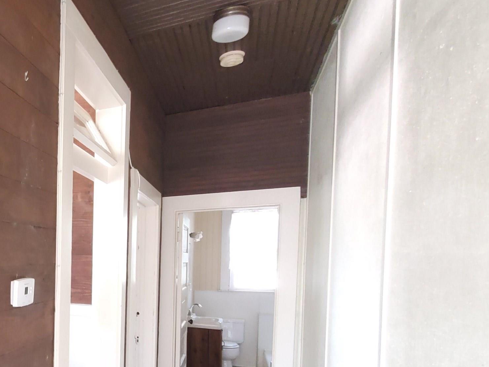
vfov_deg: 49.4
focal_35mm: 27
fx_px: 381
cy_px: 274
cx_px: -16
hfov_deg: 50.5
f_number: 2.2
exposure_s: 1/17
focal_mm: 1.8
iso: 800
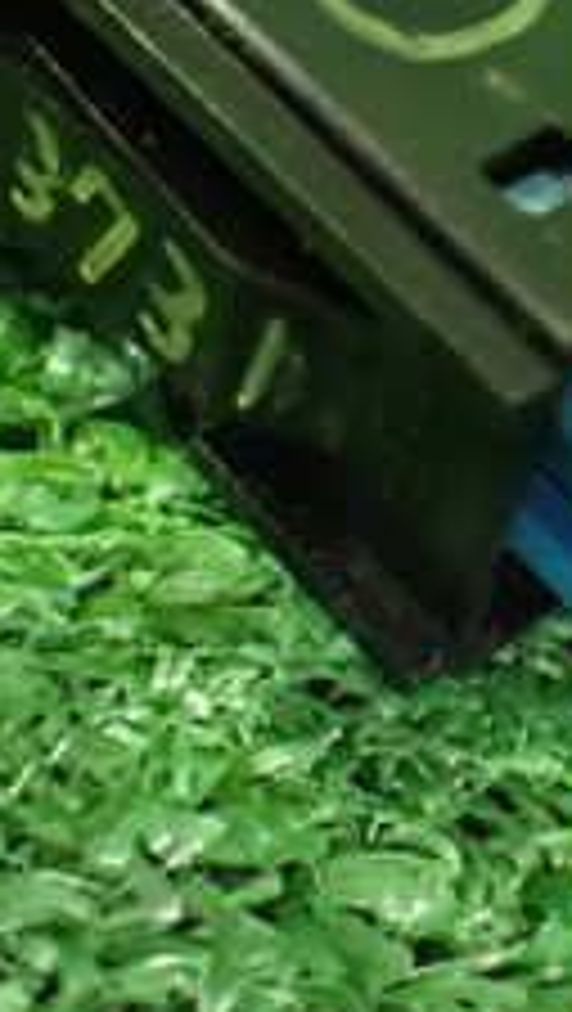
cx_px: 545
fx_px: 2340
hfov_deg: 13.8
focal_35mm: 87
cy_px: 72
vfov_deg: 23.7
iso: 1250
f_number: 2.3
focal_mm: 5.4
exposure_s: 1/30
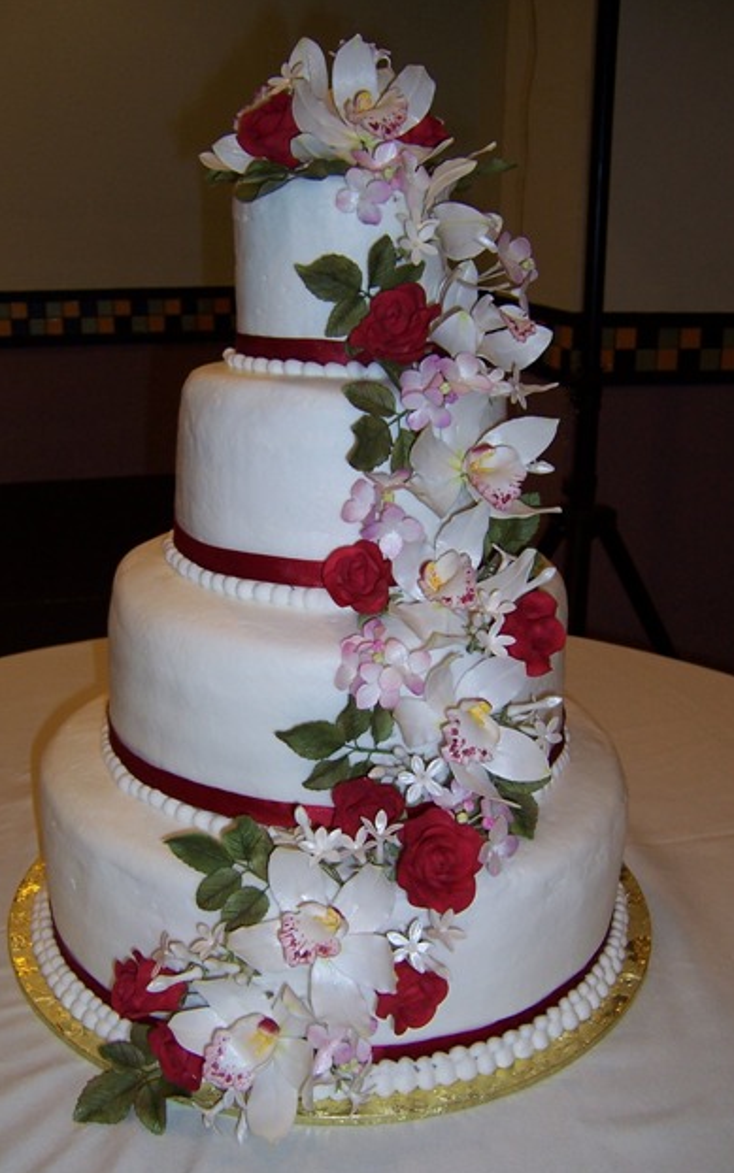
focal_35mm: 36
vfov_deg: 54.0
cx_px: 328
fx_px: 1152
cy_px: 592
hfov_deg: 35.3
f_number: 2.8
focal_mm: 5.5
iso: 80
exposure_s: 1/60
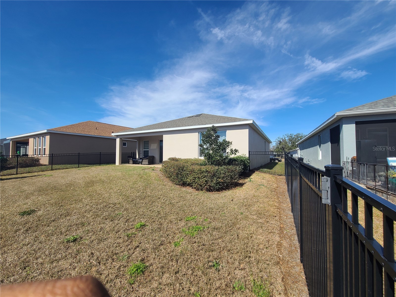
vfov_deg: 89.9
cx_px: 198
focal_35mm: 13
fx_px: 149
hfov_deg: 106.2
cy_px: 148
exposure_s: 1/1700
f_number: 2.2
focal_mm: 2.2
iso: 64
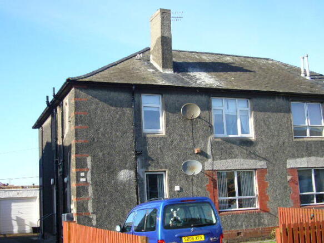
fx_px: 449
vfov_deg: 30.3
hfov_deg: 39.7
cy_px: 122
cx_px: 162
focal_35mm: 48
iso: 80
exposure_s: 1/400
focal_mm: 5.7
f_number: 3
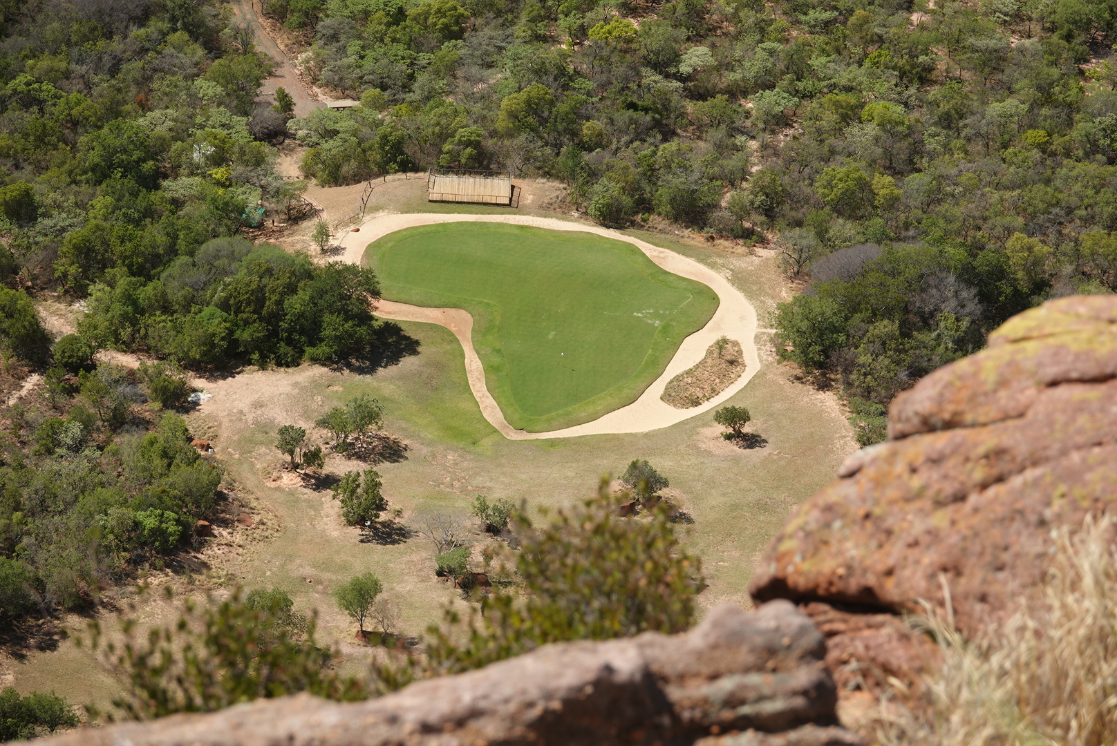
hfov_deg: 11.6
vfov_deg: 7.8
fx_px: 5496
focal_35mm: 177
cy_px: 373
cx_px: 558
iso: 100
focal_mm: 64.84
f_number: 4
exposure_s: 1/250
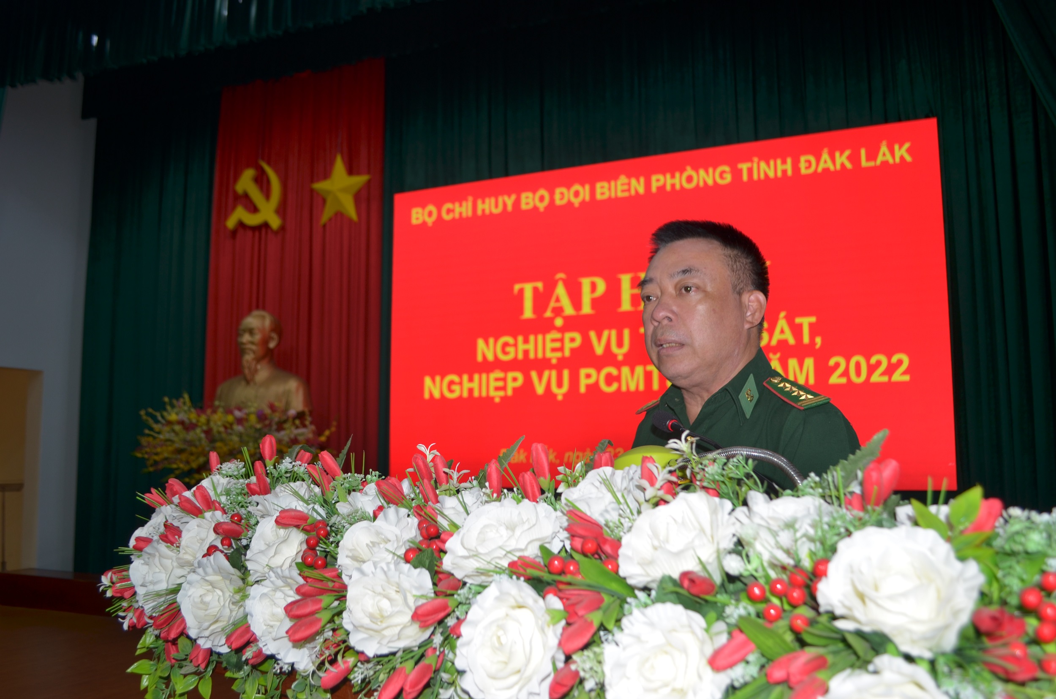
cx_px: 528
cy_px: 350
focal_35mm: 30
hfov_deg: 62.0
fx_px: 878
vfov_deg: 43.4
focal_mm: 20
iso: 100
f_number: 3.8
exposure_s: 1/60
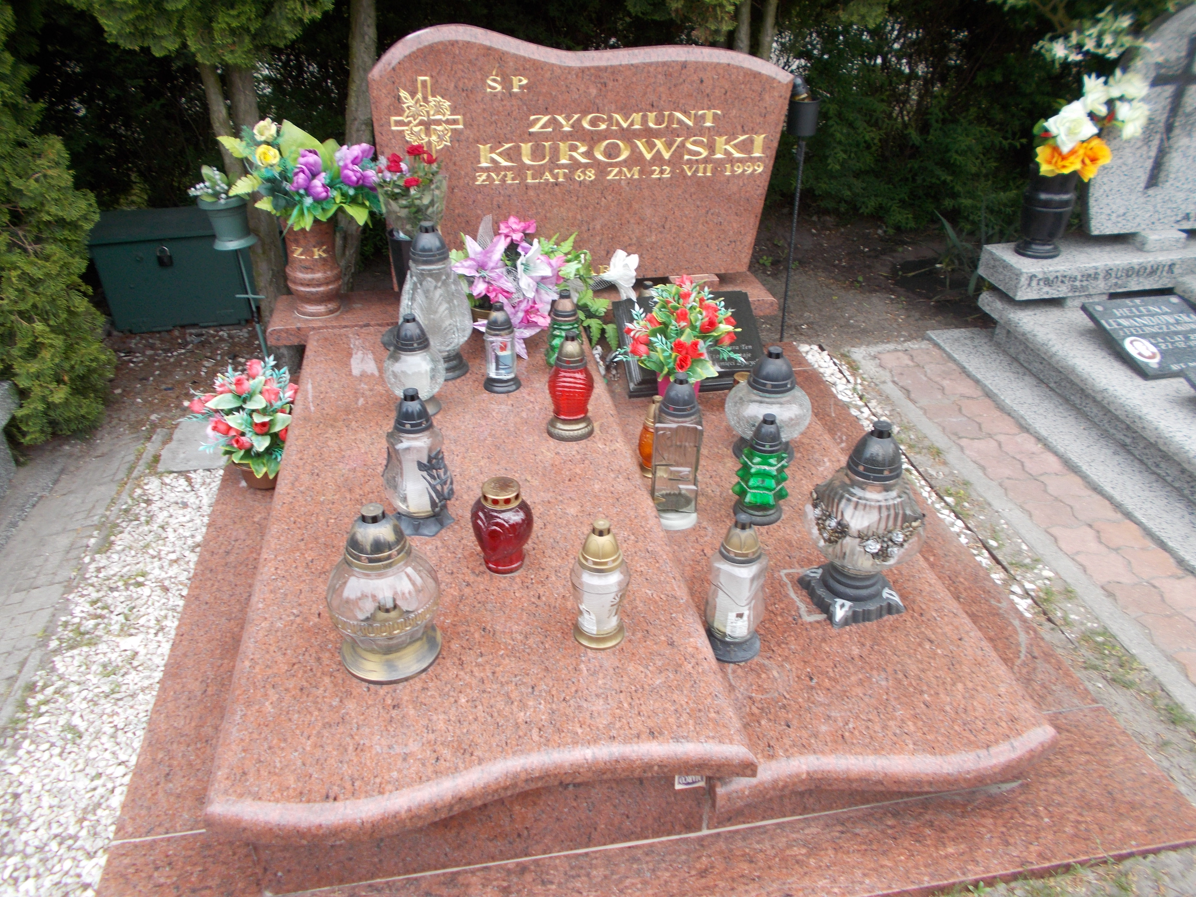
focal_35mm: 26
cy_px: 448
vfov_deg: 53.1
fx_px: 898
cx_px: 598
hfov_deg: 67.3
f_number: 3.2
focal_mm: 4.6
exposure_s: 1/80
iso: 80
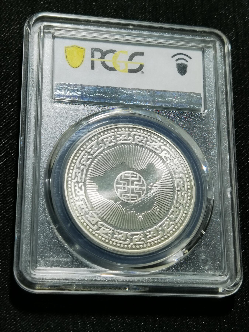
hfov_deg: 21.9
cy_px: 166
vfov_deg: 29.0
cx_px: 124
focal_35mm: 67
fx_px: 643
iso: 64
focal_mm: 6.67
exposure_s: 1/100
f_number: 1.9
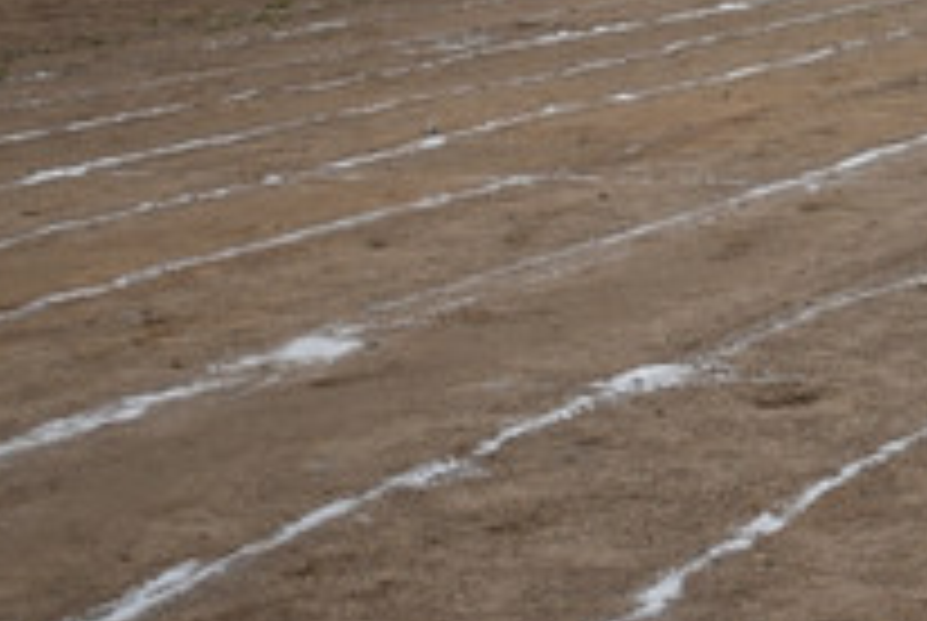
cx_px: 994
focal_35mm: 127
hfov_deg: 15.7
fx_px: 3280
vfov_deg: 10.7
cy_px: -70
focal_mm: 35
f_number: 4.5
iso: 200
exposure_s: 1/640
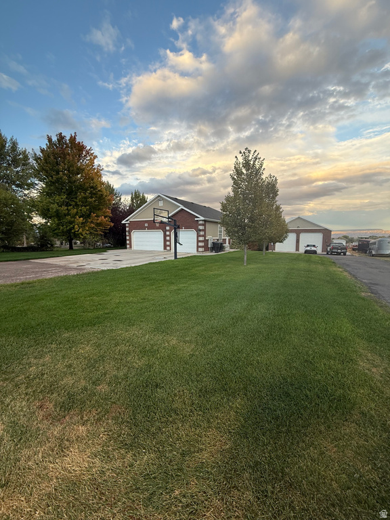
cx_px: 195
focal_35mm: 14
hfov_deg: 85.7
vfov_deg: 102.1
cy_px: 260
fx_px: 210
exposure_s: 1/178
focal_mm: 2.22
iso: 50
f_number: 2.2
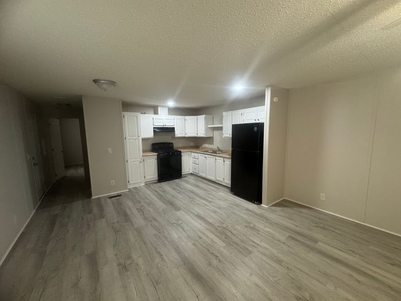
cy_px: 150
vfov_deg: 85.7
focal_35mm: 14
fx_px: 162
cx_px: 200
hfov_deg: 102.1
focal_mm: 2.22
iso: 400
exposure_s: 1/60
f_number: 2.2
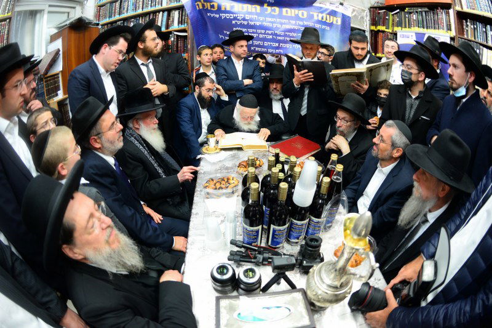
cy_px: 164
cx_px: 246
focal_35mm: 16
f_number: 3.5
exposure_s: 1/80
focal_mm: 16
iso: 1000
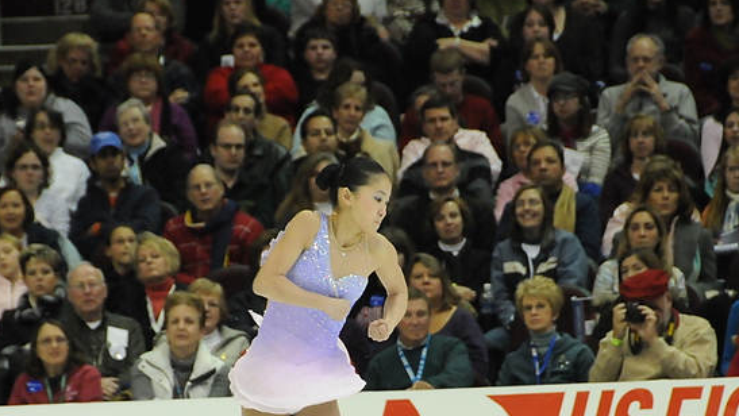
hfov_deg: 5.5
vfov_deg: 3.1
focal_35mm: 390
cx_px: 350
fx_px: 7644
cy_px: 353
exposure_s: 1/640
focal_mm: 170
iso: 3200
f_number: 5.6
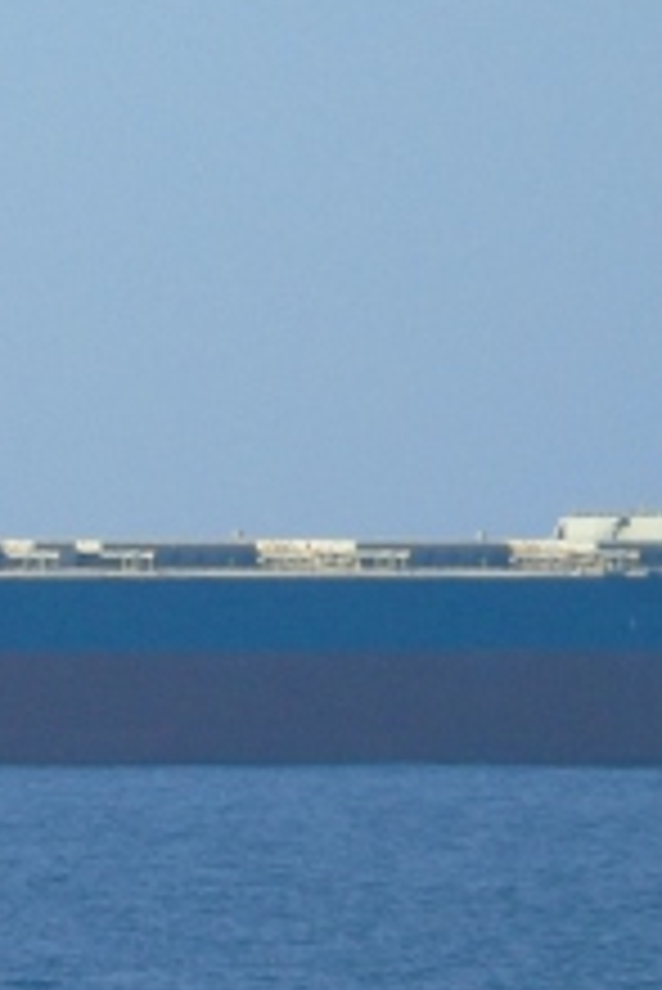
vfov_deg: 1.3
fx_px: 43455
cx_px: -513
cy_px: 500
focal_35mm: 1578
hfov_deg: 0.9
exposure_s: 1/320
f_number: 5.3
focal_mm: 74
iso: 80
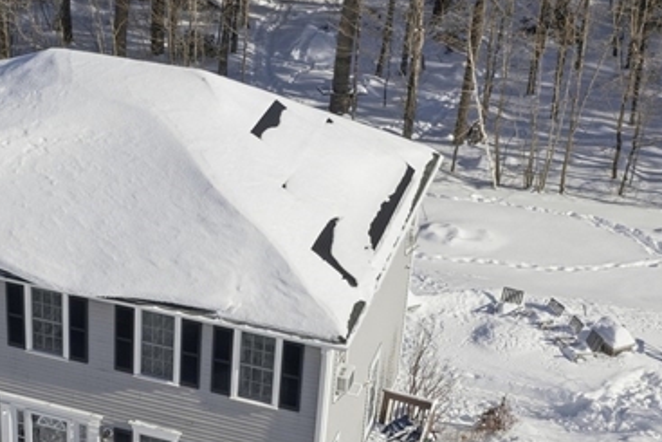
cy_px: 298
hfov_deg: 25.3
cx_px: 94
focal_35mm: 78
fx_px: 1435
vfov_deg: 17.5
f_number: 4
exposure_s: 1/160
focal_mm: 10.3
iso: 100
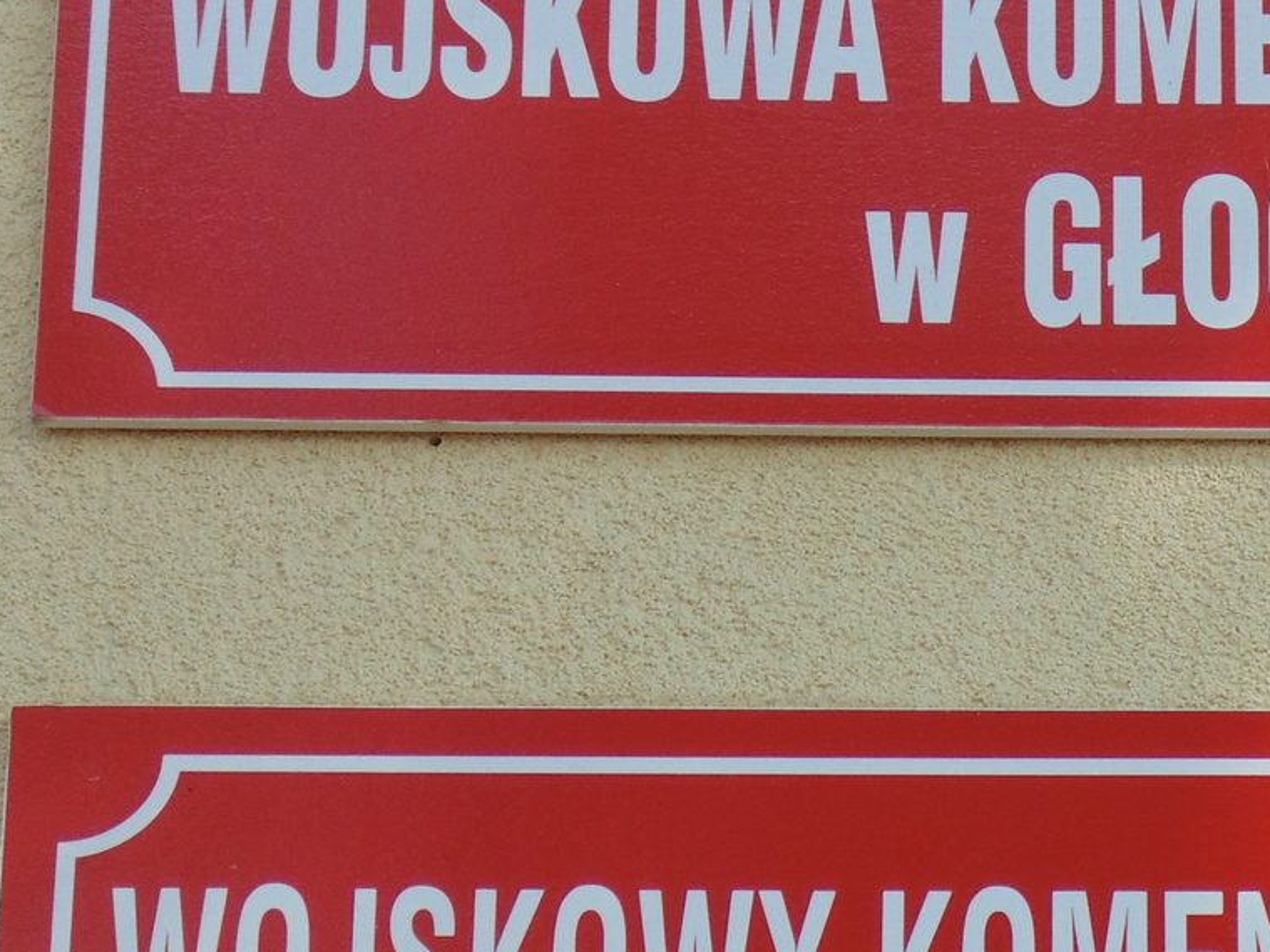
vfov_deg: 6.0
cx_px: 1275
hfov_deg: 7.9
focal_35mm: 248
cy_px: 895
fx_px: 9097
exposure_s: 1/200
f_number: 4.6
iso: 80
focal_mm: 17.5
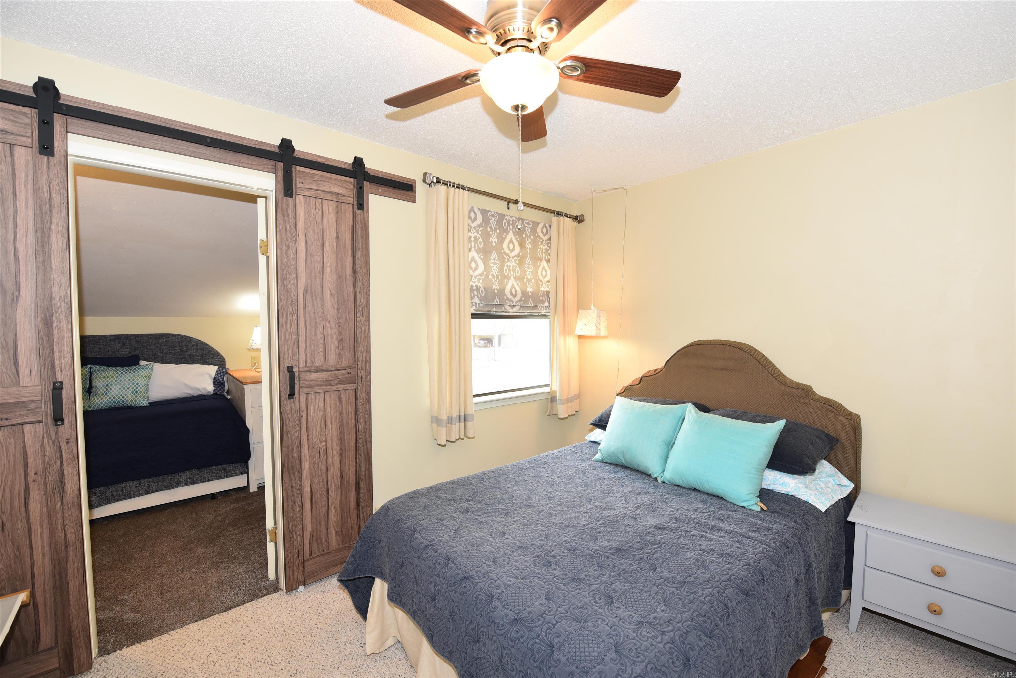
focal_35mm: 14
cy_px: 339
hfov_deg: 104.2
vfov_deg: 81.2
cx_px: 508
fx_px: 395
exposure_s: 1/100
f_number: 5
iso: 800
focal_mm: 14
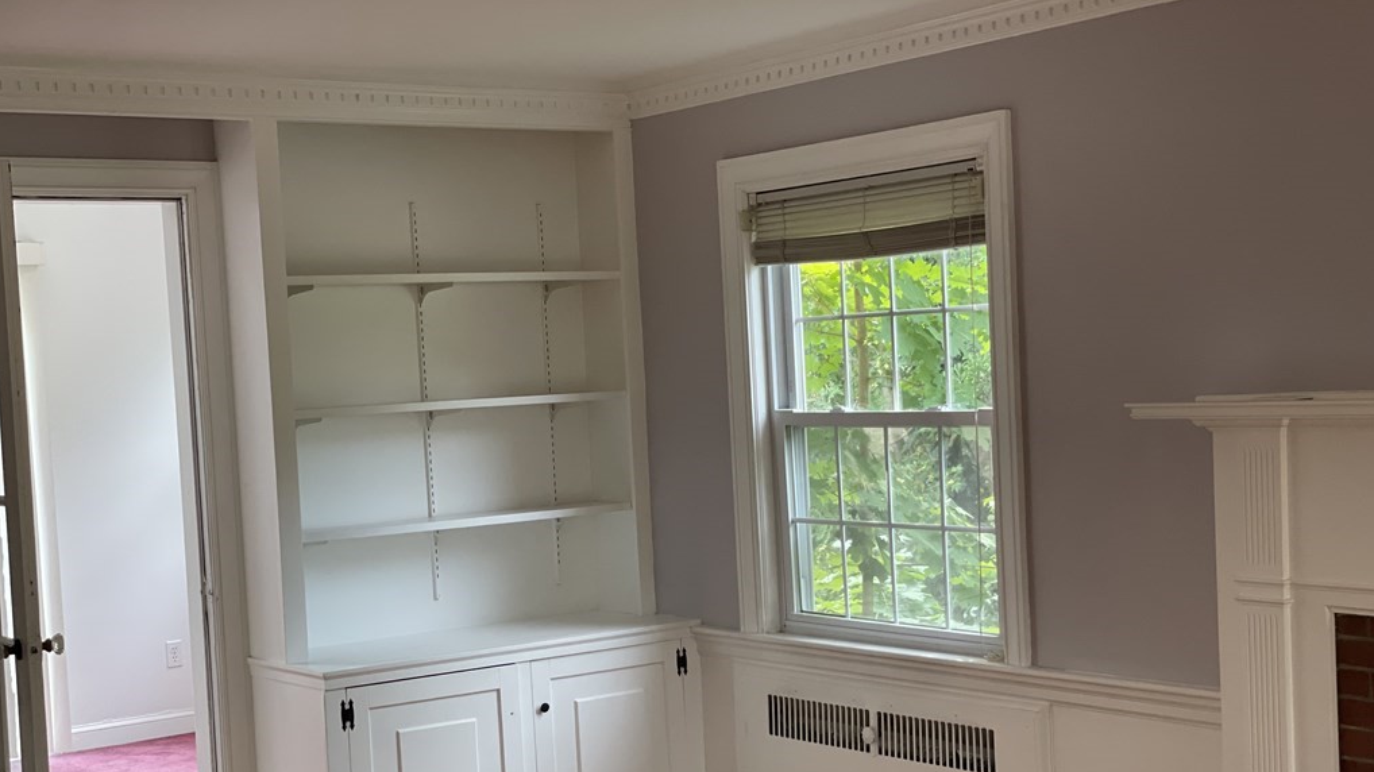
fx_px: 2076
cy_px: 506
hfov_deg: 36.6
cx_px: 687
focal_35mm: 57
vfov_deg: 21.0
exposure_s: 1/122
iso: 160
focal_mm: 6
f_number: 2
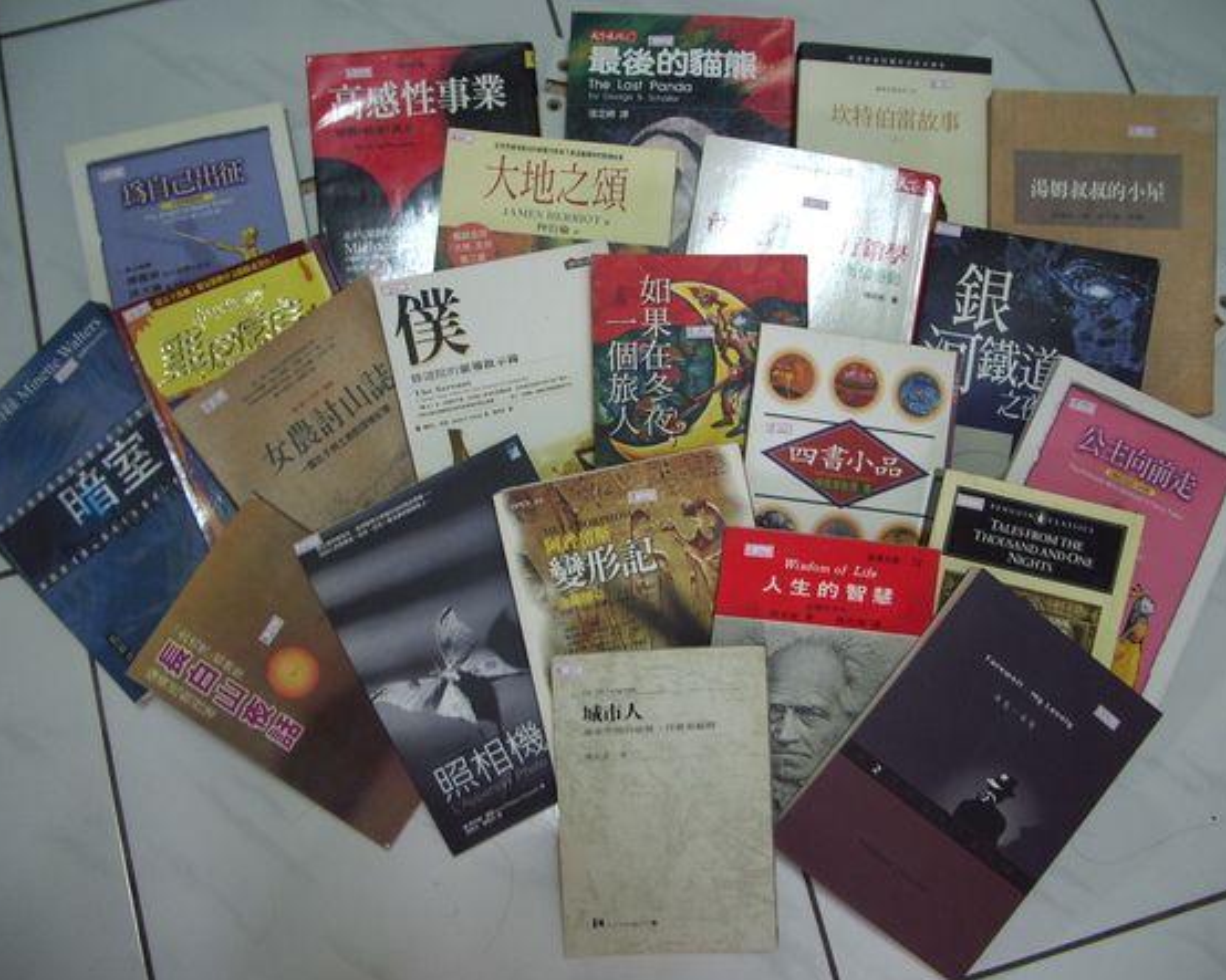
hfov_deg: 49.1
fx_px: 1342
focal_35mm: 37
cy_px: 496
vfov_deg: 40.1
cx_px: 628
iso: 100
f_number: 2.6
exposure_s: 1/8
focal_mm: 5.8
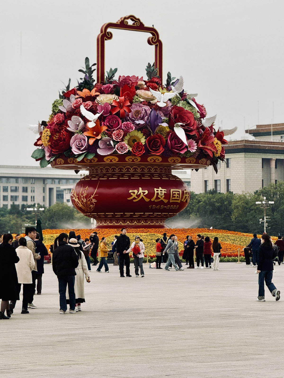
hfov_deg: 12.3
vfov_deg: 16.4
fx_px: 1313
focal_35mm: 120
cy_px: 189
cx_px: 142
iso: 64
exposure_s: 1/1546
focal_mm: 15.7
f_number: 2.8
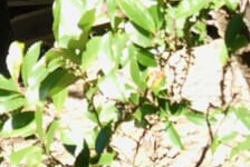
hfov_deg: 10.7
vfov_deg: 7.5
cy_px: -219
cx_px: -286
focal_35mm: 172
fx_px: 1196
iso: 32
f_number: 2.2
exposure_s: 1/200
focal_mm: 4.15
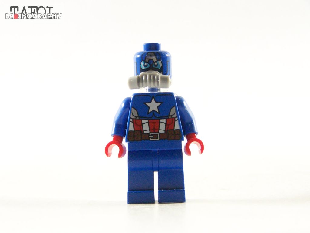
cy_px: 116
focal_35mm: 94
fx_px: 842
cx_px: 155
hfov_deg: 20.9
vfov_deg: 15.7
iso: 400
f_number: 3.2
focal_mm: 15.6
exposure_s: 1/60
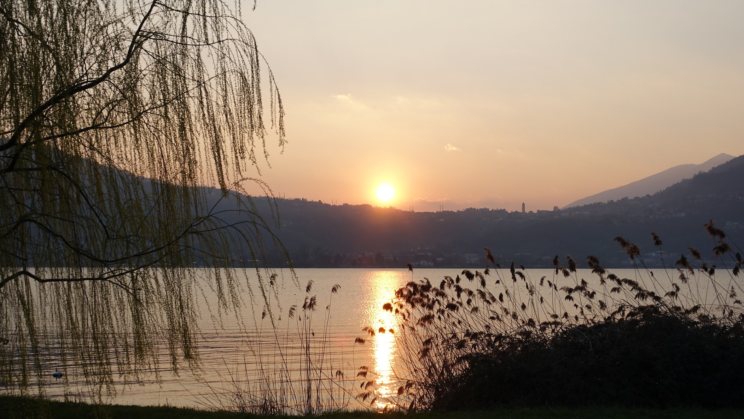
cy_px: 249
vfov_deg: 24.4
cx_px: 367
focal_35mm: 49
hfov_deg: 42.1
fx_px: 967
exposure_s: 1/400
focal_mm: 16.92
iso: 100
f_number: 4
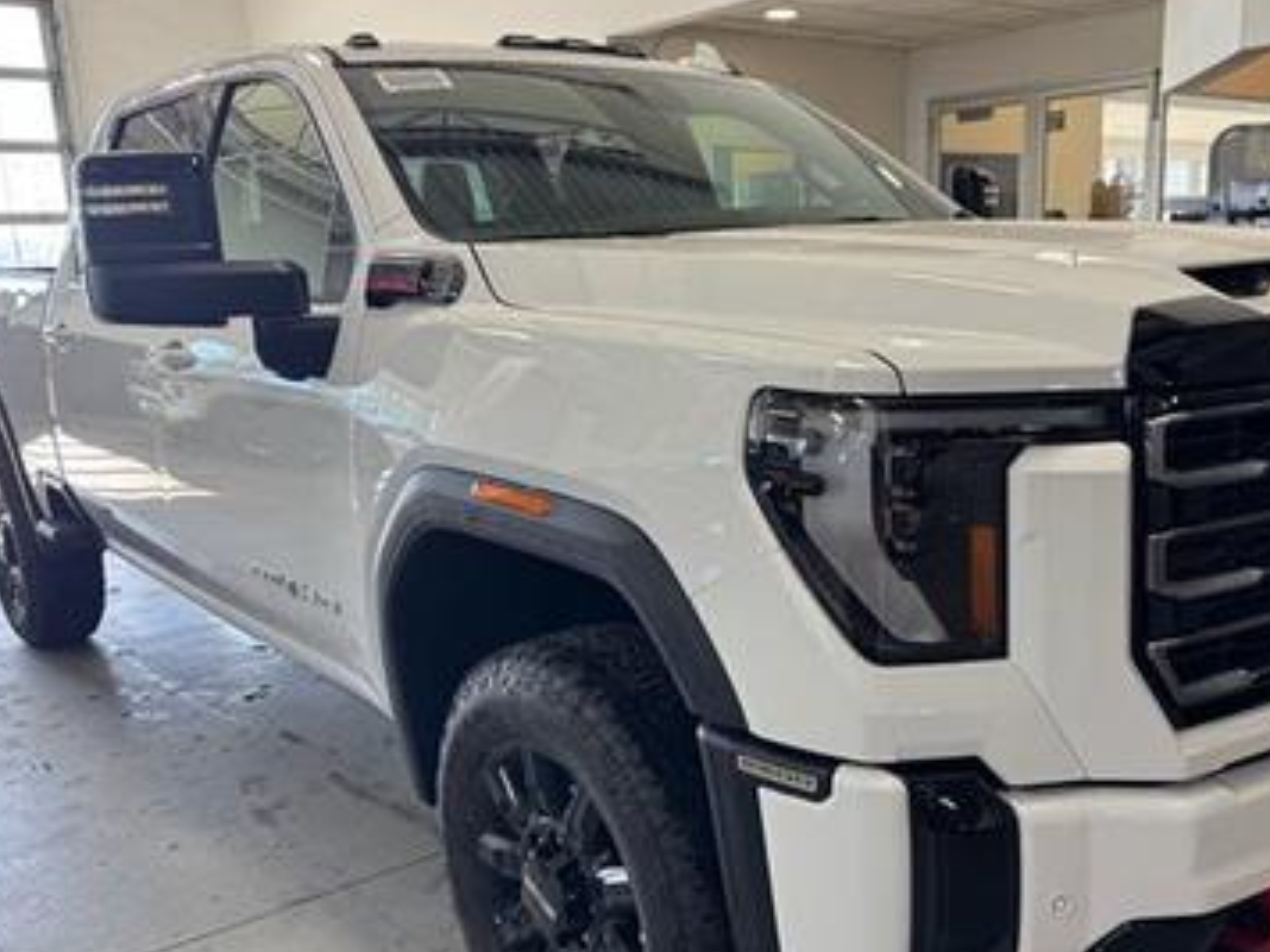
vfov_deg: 41.6
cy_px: 570
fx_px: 1247
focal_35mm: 34
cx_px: 735
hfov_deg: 53.7
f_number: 1.78
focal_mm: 6.76
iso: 100
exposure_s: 1/120
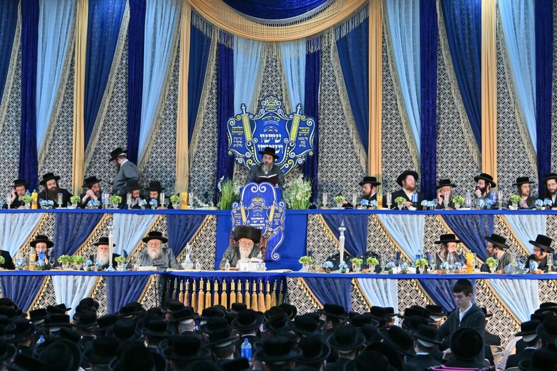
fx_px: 1624
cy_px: 186
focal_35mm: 105
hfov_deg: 19.5
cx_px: 278
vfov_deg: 13.0
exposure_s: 1/320
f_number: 2.8
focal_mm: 70
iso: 400
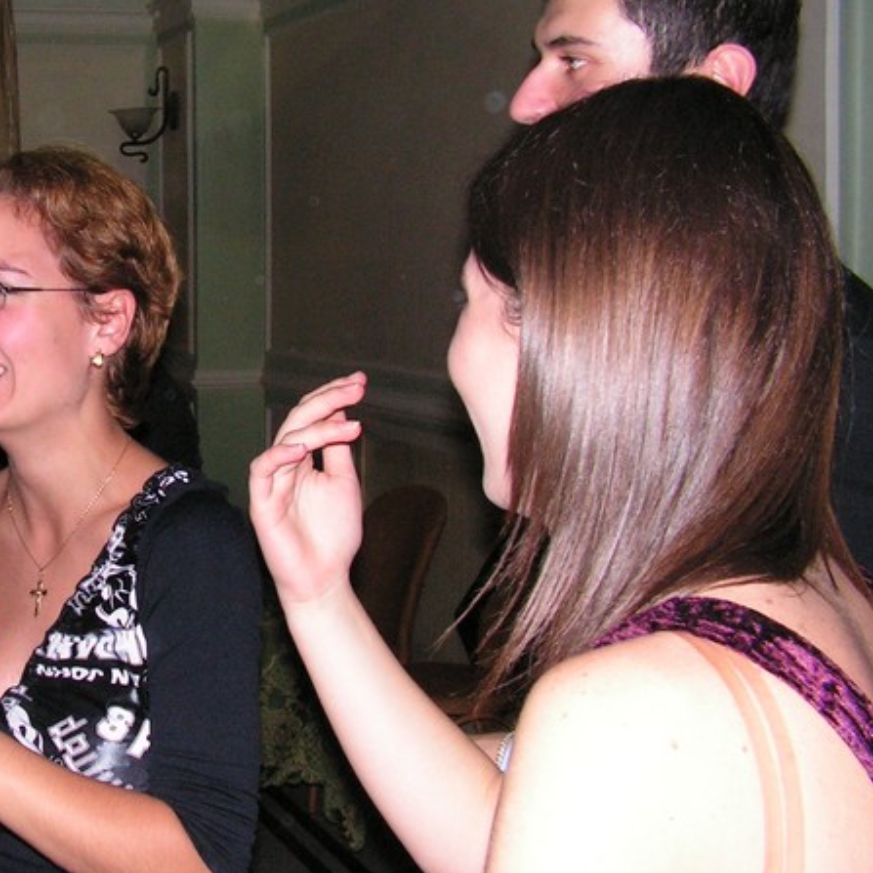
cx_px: 104
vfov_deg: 30.0
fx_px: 1626
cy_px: 406
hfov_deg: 29.0
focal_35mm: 57
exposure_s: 1/40
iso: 200
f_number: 3.2
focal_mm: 6
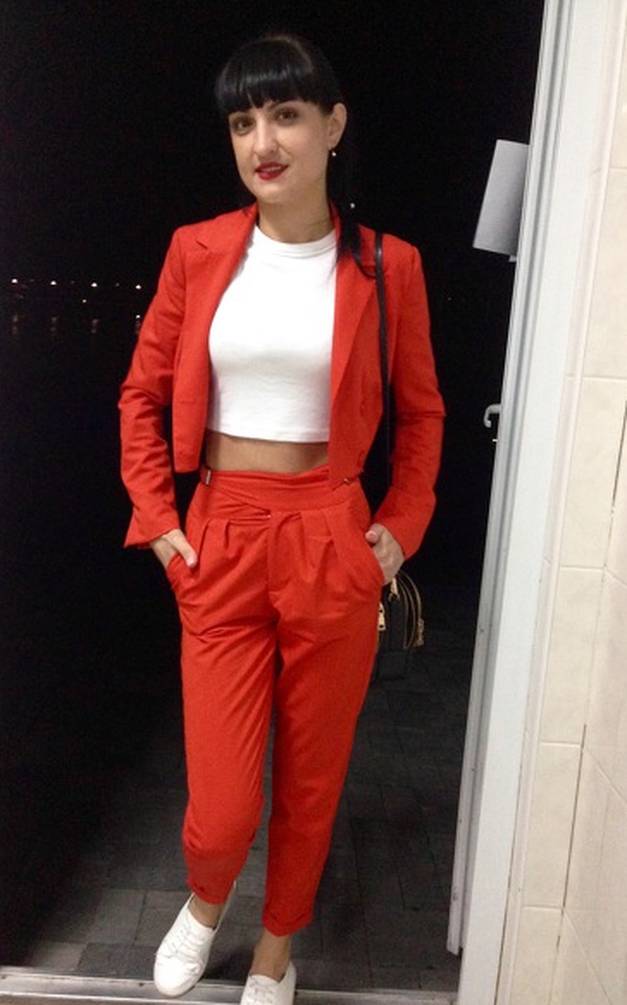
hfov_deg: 35.3
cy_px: 515
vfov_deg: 54.0
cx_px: 281
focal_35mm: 36
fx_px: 985
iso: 400
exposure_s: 1/20
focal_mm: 4.12
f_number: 2.4
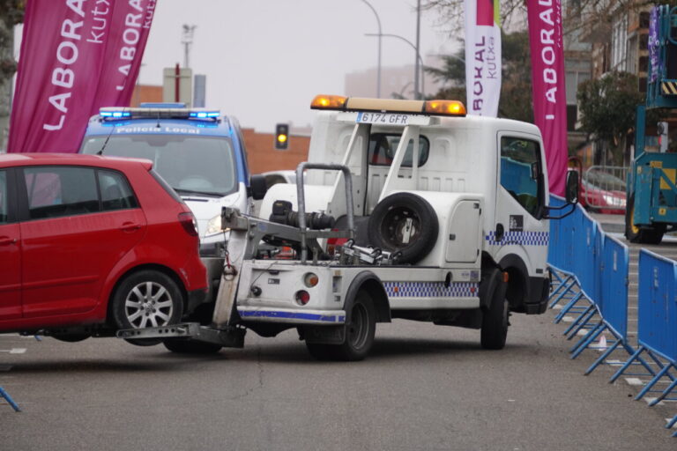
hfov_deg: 6.5
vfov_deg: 4.4
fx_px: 5923
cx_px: 338
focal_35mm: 315
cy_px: 226
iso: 500
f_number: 6.3
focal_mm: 210
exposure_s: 1/400
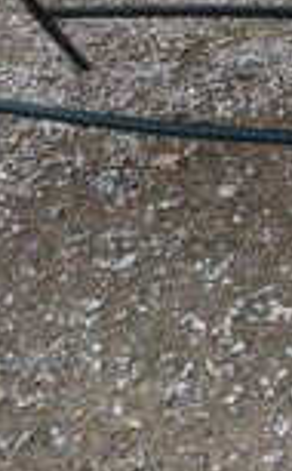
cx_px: 381
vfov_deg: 20.0
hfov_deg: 12.6
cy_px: -25
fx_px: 1279
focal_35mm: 100
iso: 100
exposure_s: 1/100
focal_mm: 5.2
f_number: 3.3
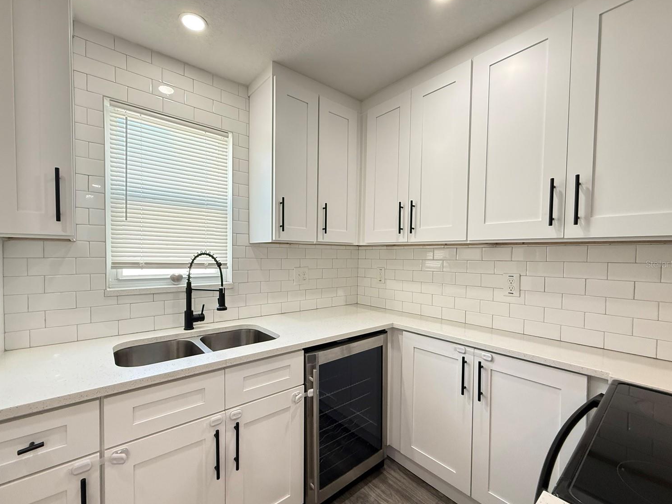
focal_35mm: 15
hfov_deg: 98.1
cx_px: 328
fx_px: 291
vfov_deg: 81.7
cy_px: 264
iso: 640
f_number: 2.2
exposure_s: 1/120
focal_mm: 2.22
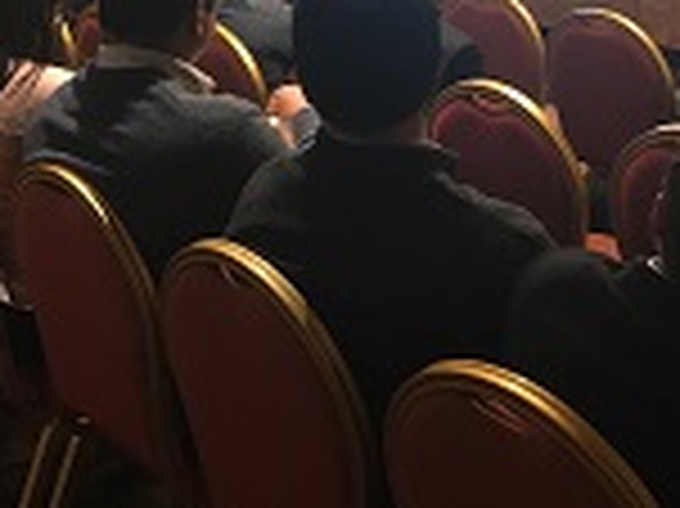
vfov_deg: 21.1
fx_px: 1315
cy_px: -4
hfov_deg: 28.8
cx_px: 227
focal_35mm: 67
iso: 80
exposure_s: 1/15
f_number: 1.8
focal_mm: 3.99
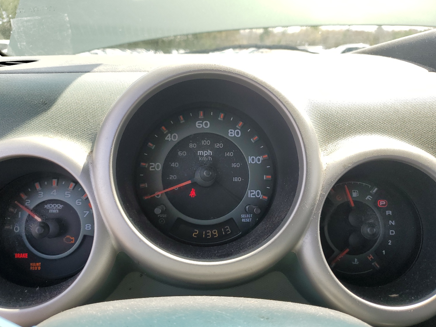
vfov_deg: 49.7
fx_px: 353
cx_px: 210
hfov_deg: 63.4
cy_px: 168
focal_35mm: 28
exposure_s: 1/556
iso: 50
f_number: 1.5
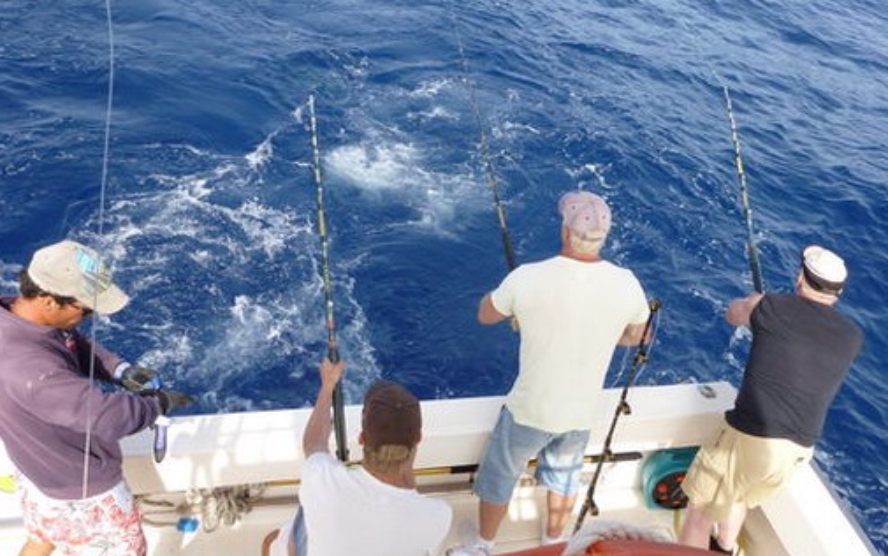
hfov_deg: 52.3
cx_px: 547
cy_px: 238
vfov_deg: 34.4
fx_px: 896
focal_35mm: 37
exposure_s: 1/400
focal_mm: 4.9
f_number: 3.3
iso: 100
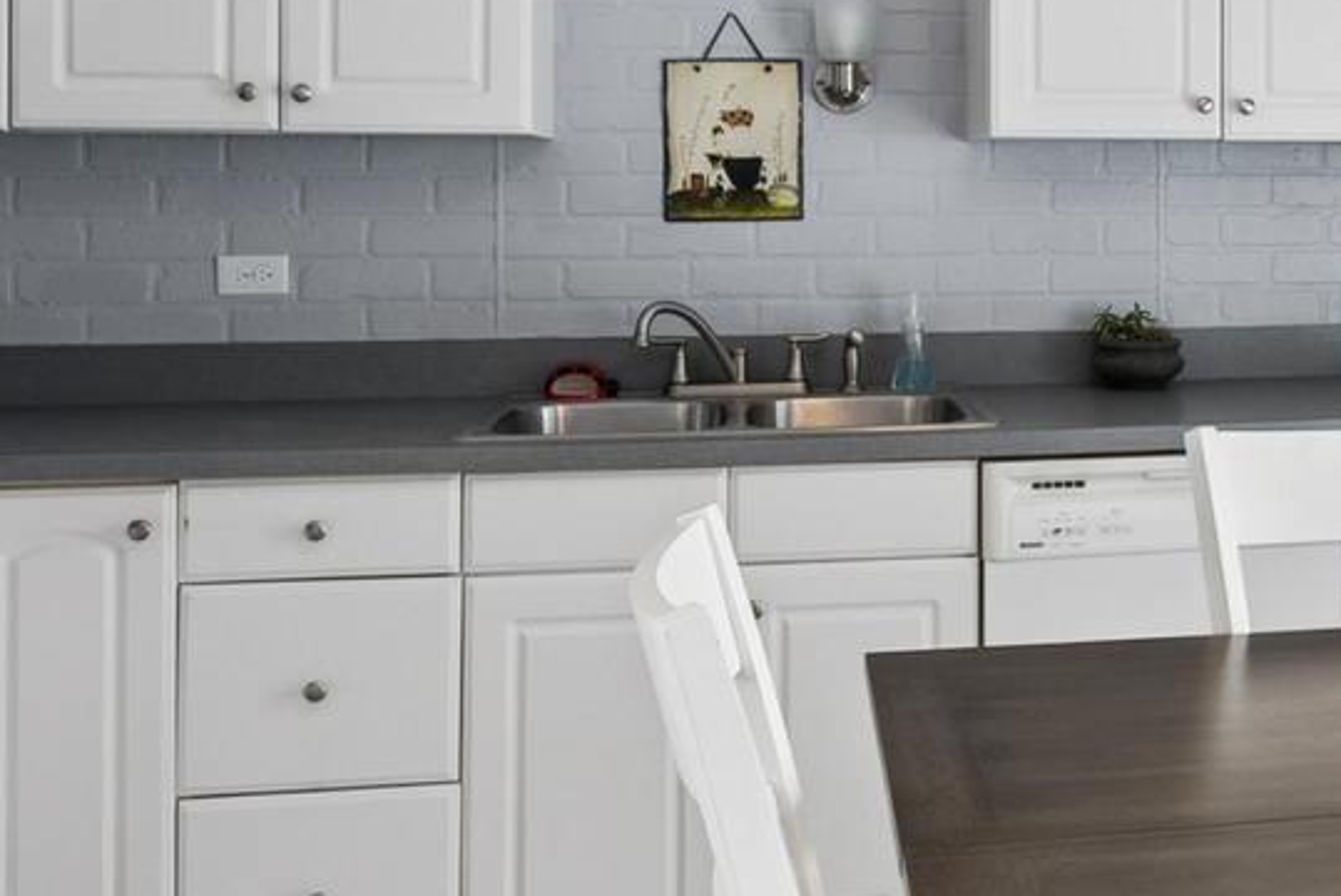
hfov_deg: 40.9
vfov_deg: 29.2
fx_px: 1677
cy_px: 172
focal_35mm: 45
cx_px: 1154
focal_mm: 10
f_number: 8
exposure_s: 1/50
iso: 400
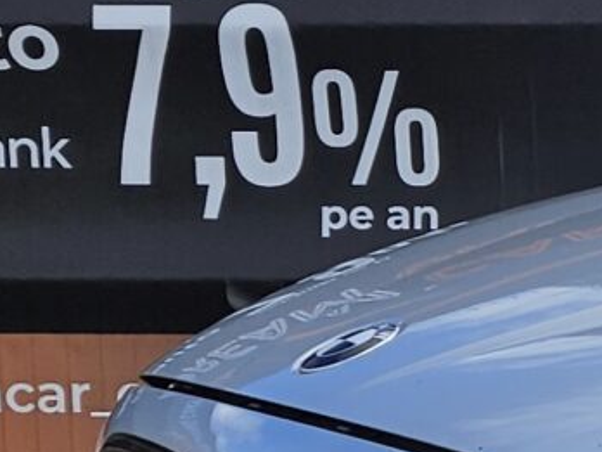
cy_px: 350
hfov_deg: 9.9
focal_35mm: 169
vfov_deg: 8.8
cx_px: 1548
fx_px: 2939
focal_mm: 5.4
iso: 25
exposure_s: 1/1904
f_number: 1.8
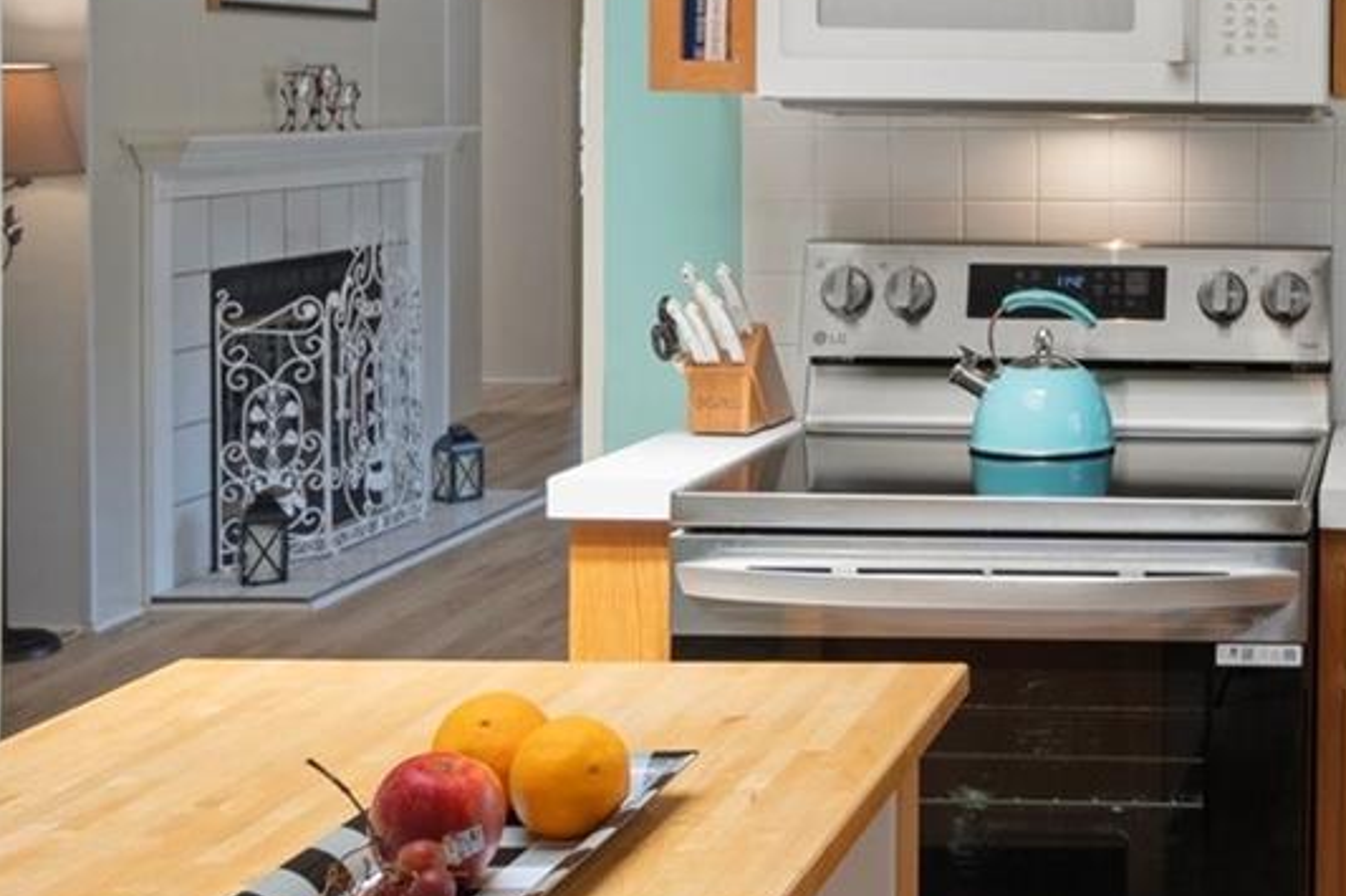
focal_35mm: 60
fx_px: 2243
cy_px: 136
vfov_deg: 22.2
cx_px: 1432
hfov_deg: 30.4
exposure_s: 1/3
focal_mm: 20
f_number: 8
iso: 400
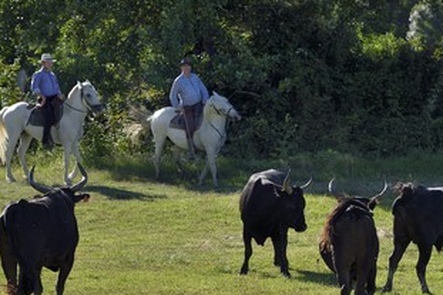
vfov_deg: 7.0
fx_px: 2411
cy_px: 192
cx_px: 271
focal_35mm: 196
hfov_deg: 10.5
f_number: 9
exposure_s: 1/800
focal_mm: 145
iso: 400
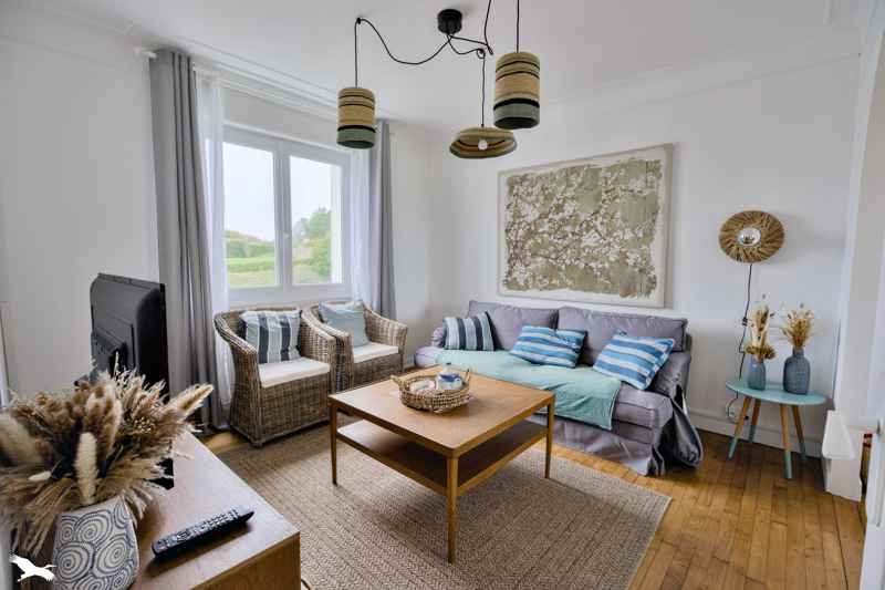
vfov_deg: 73.7
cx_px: 442
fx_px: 393
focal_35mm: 16
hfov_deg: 96.7
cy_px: 295
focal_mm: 16
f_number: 8
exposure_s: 1/50
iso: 800
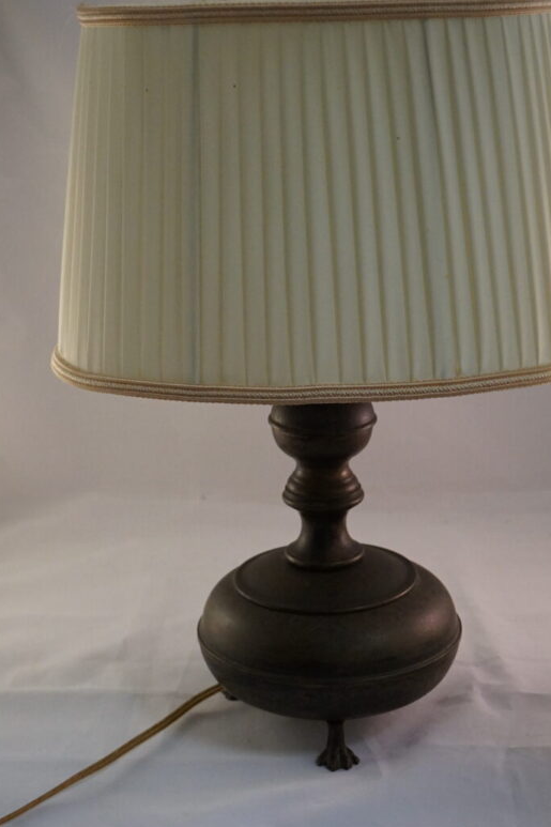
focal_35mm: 65
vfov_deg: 31.1
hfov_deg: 21.0
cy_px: 387
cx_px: 315
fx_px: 1483
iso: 2500
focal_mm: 37
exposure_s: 1/160
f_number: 5.6
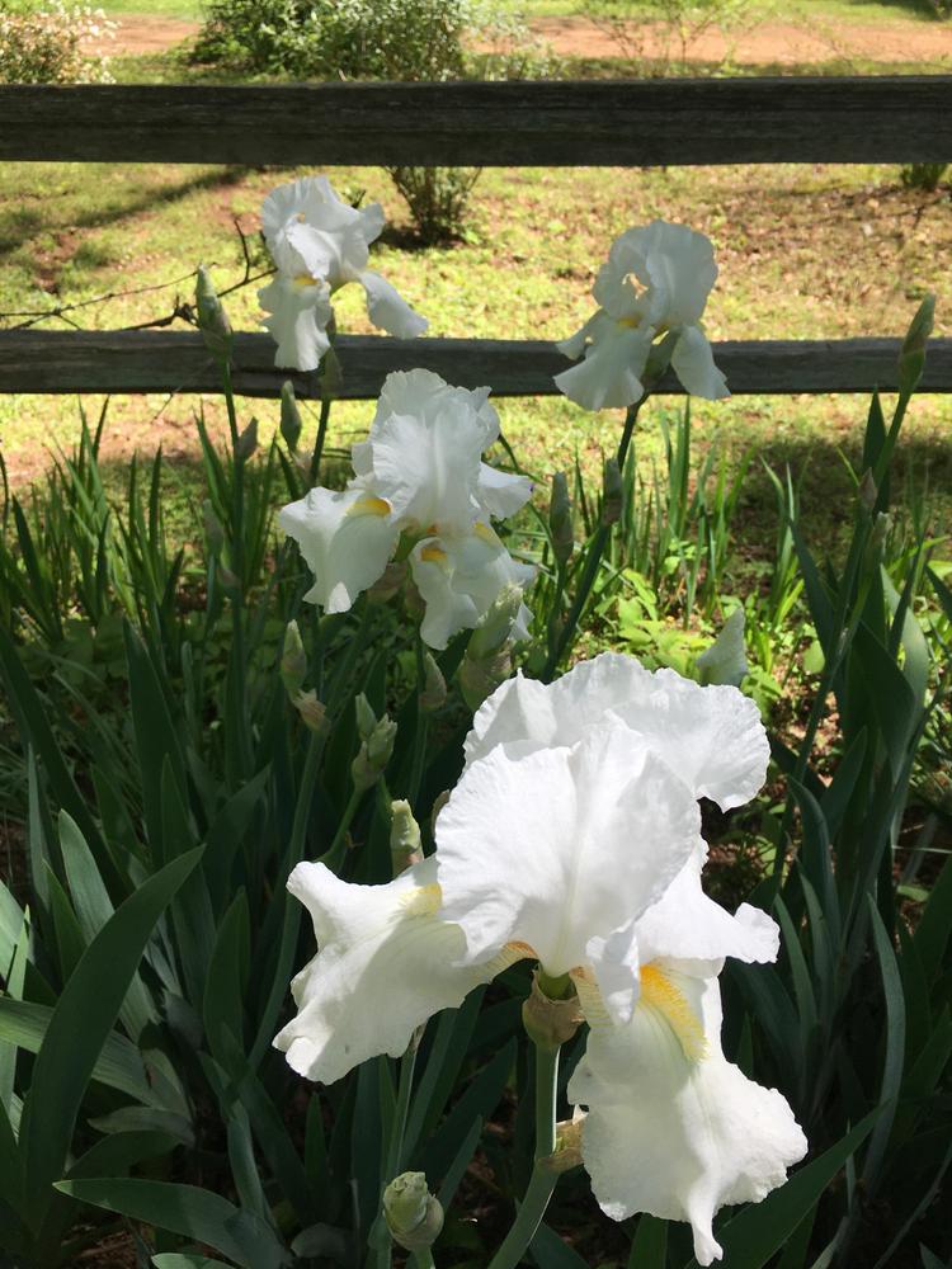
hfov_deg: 48.2
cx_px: 476
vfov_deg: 61.7
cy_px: 634
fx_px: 1063
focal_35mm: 29
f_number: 2.2
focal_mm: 4.15
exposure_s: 1/651
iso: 25
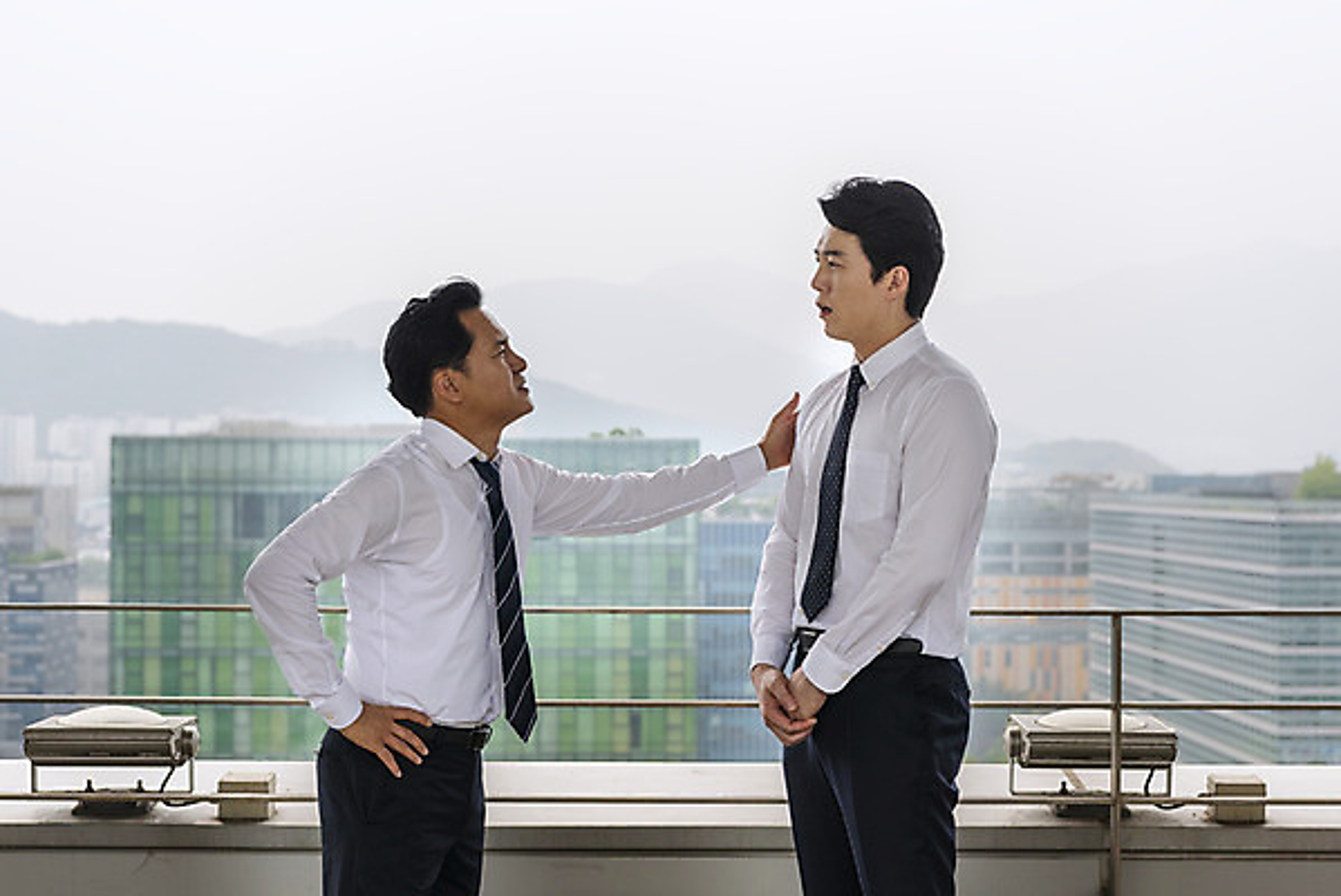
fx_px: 2609
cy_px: 448
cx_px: 670
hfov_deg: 28.8
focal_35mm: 70
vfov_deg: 19.5
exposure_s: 1/2000
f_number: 5.6
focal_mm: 70
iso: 400
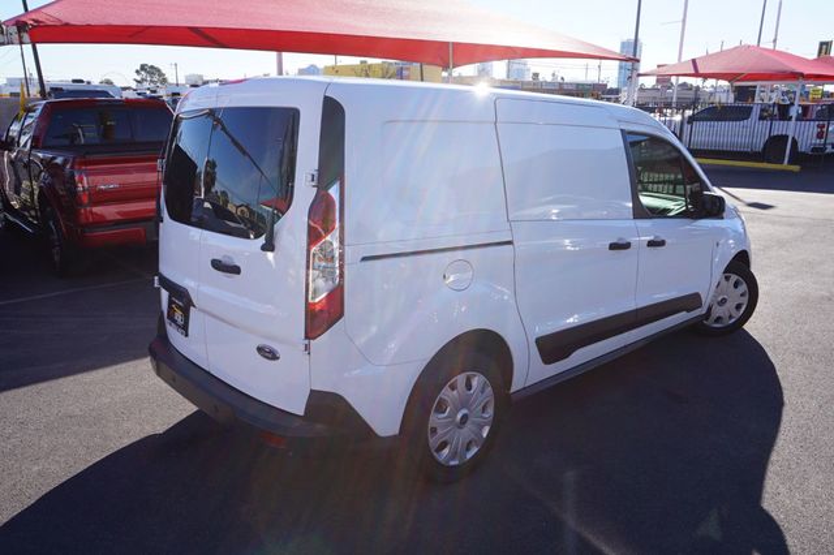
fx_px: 625
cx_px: 417
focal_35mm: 27
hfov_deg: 67.4
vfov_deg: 47.9
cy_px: 278
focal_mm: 18
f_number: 11
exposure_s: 1/80
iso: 100
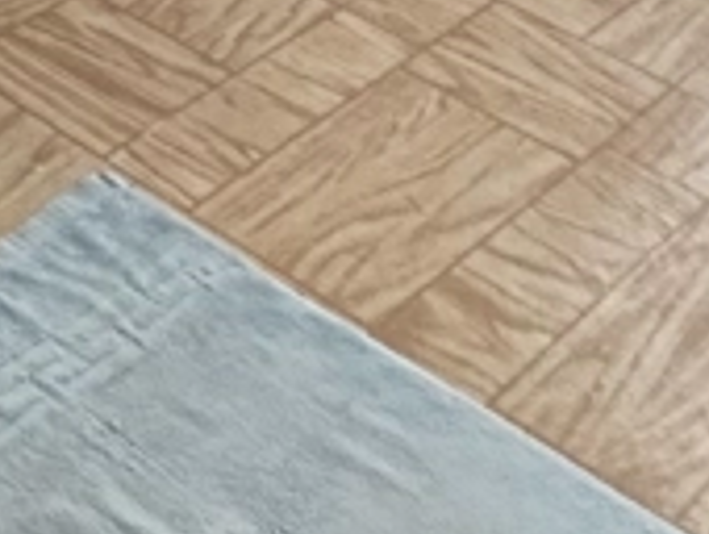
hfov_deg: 15.1
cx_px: -742
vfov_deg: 10.6
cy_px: -1008
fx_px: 2113
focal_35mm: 103
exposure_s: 1/50
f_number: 2.2
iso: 320
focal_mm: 2.22
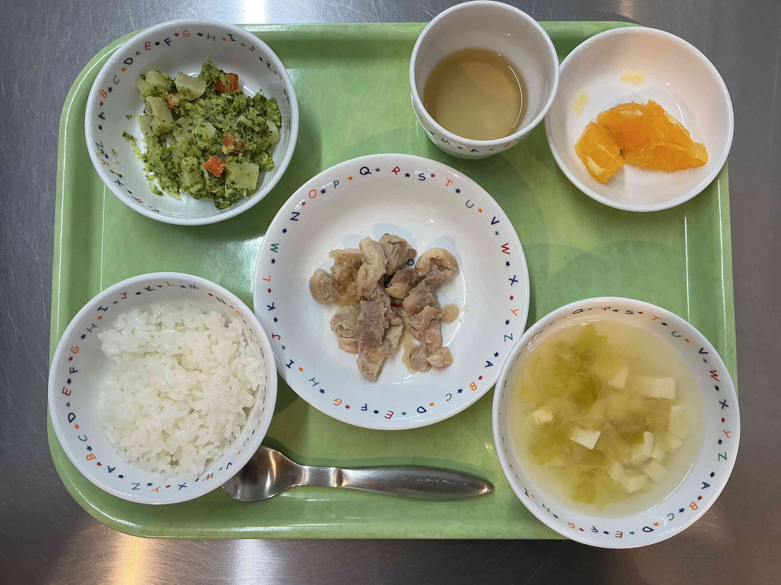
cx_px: 387
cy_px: 277
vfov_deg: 45.4
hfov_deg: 58.4
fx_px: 699
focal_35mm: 31
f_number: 1.8
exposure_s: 1/120
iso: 50
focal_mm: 3
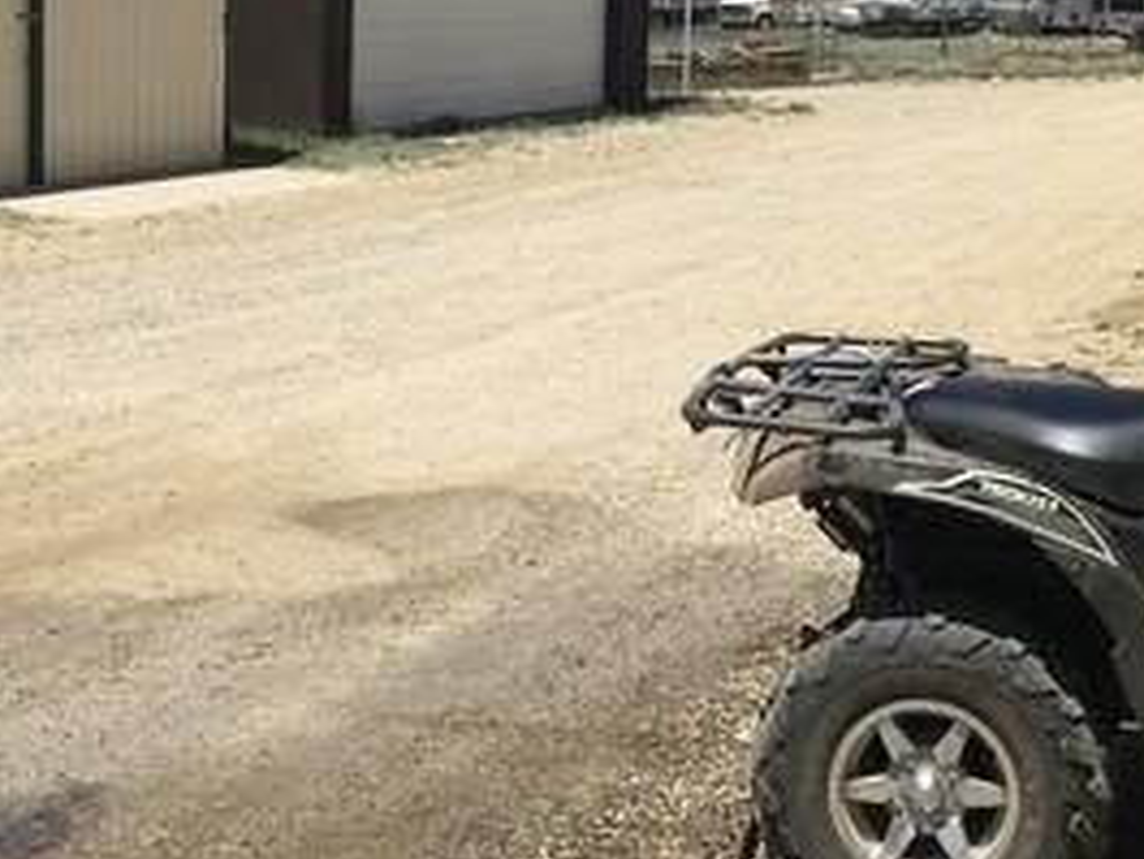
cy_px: 151
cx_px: 859
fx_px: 2314
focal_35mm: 70
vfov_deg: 20.7
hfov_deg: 27.4
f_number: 2.2
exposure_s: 1/2079
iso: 25
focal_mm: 4.15
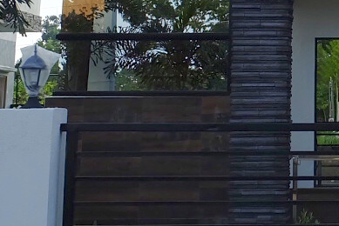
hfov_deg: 16.9
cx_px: 446
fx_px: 1074
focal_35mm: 114
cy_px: -89
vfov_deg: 11.6
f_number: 7.1
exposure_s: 1/400
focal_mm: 16.7
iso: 400
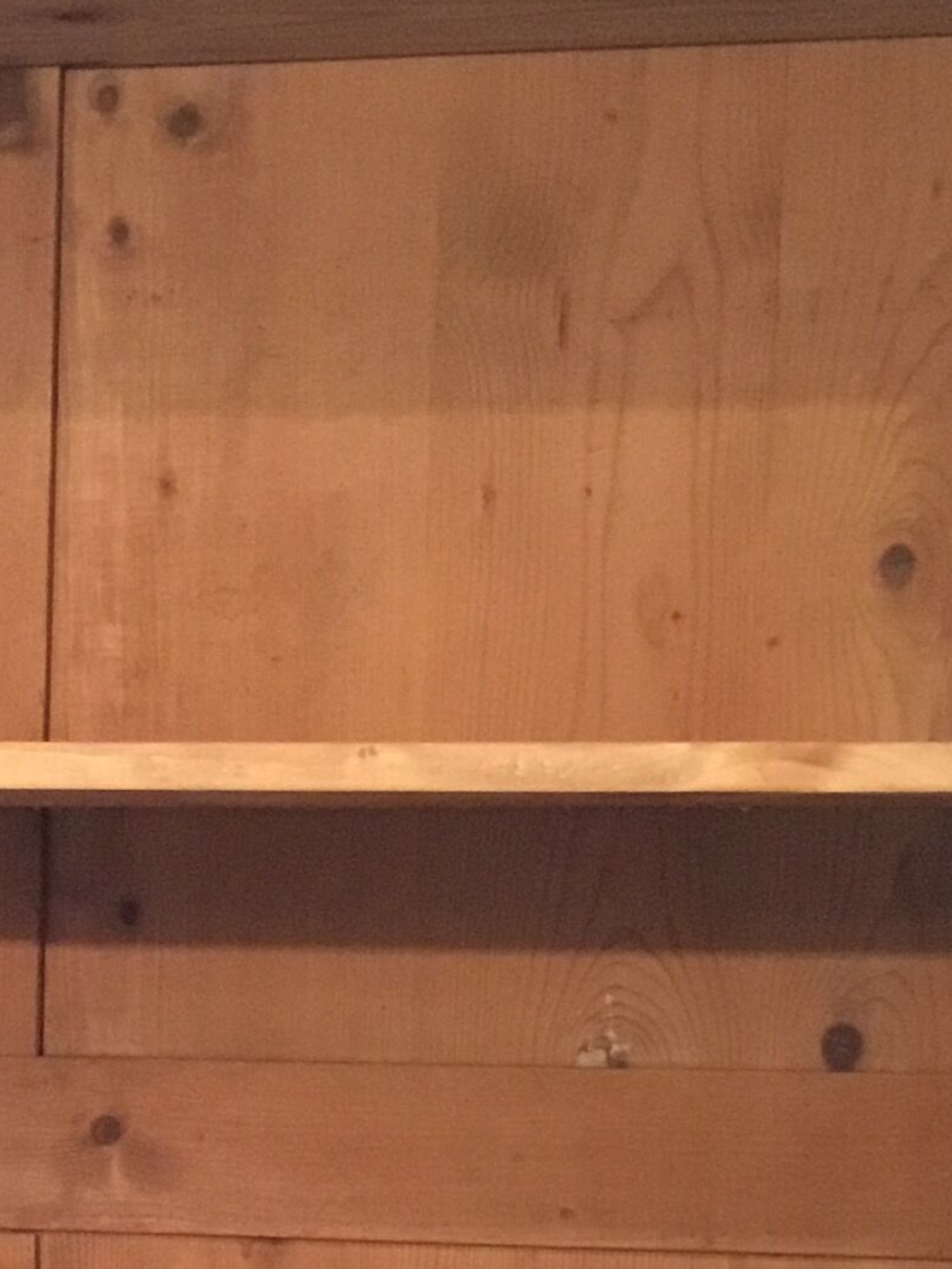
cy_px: 1315
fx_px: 3519
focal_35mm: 96
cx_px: -130
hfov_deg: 15.0
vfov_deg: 19.7
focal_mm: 3.3
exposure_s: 1/25
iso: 200
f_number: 2.4
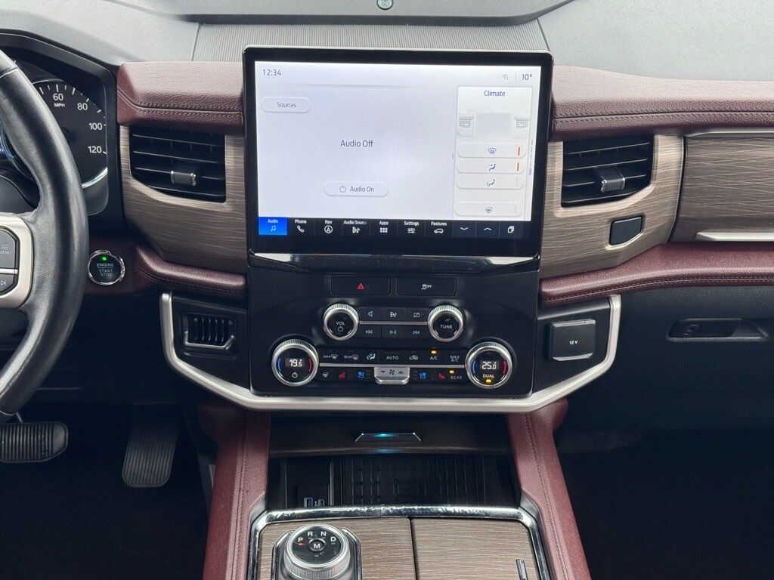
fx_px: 1073
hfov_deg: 39.7
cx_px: 387
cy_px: 290
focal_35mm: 48
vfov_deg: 30.3
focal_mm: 6.76
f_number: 1.78
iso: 80
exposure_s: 1/121
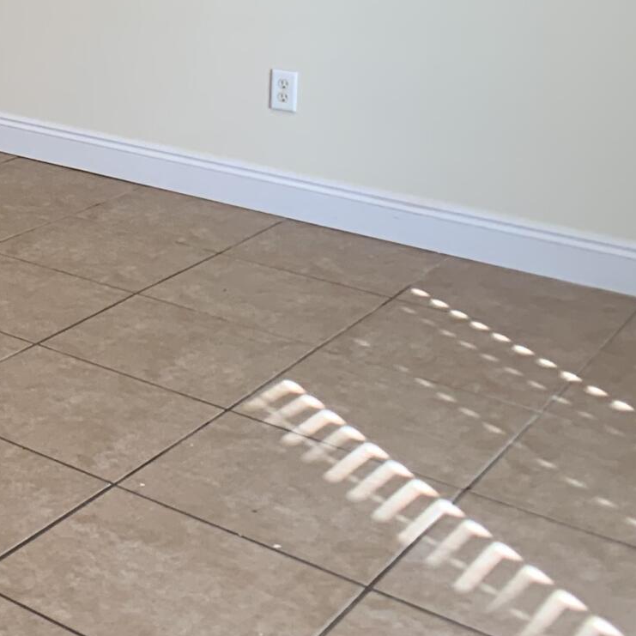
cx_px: -476
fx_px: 1933
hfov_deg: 16.1
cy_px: -99
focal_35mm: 93
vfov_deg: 17.9
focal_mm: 4.25
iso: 40
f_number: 1.8
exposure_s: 1/120
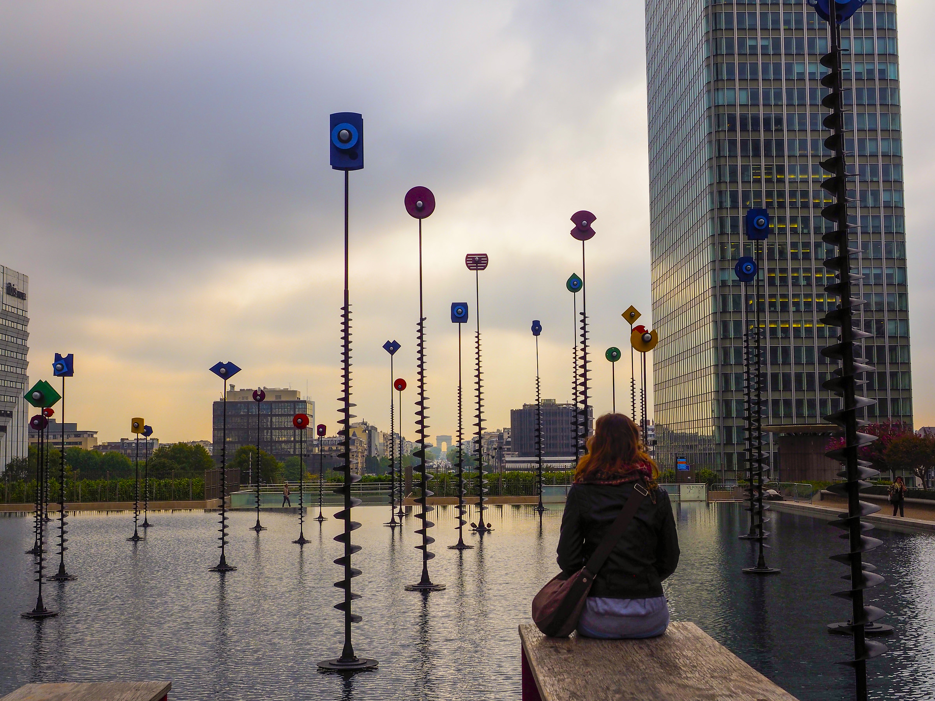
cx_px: 468
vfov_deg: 32.9
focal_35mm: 44
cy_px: 350
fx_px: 1188
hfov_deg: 42.9
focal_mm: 22
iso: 200
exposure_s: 1/500
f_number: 8
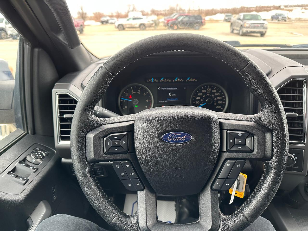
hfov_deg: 71.6
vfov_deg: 56.8
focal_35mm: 24
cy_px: 116
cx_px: 154
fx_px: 214
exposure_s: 1/121
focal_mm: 6.86
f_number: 1.78
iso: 200
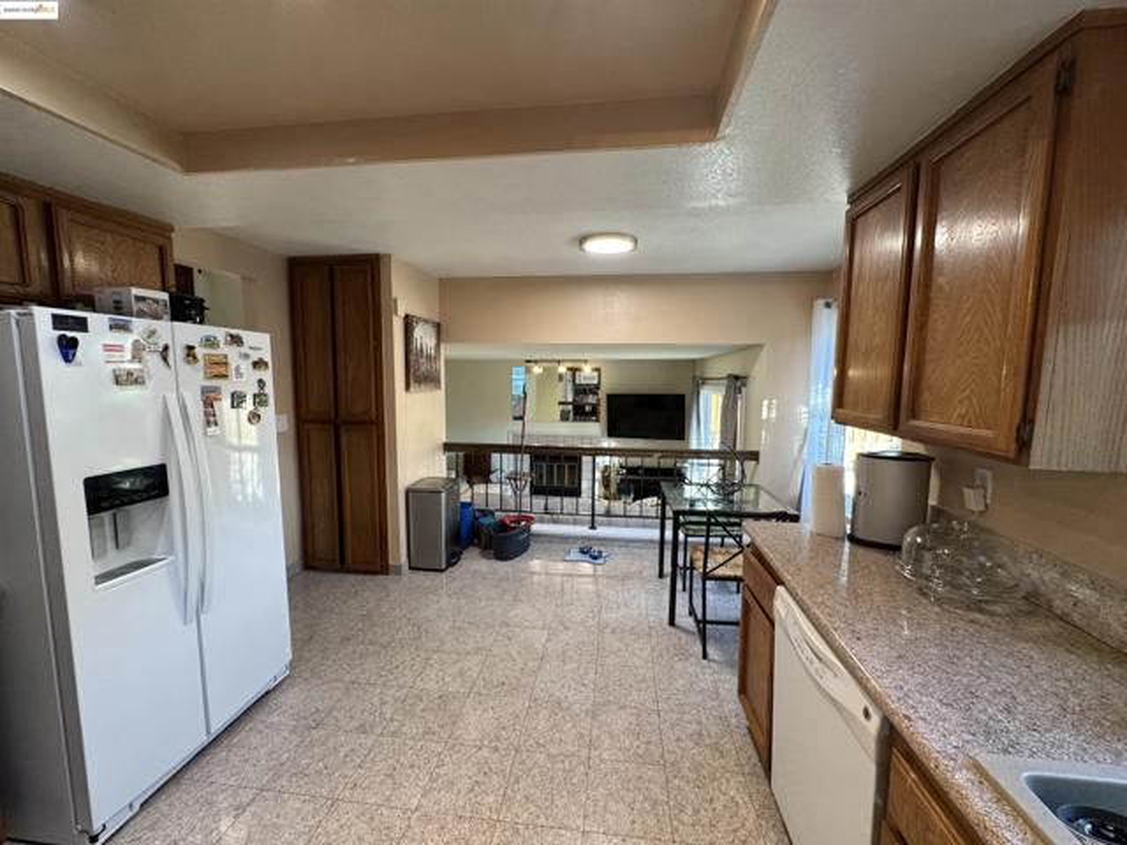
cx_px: 564
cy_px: 422
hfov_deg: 102.1
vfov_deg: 85.7
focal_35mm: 14
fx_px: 456
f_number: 2.2
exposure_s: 1/60
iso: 200
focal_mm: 2.22
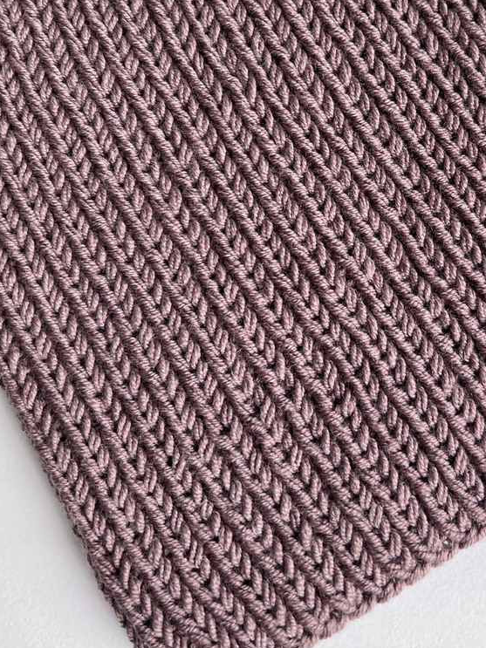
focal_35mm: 42
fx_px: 786
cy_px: 200
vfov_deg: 43.9
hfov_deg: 33.7
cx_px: 362
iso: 40
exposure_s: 1/166
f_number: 1.5
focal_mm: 5.7
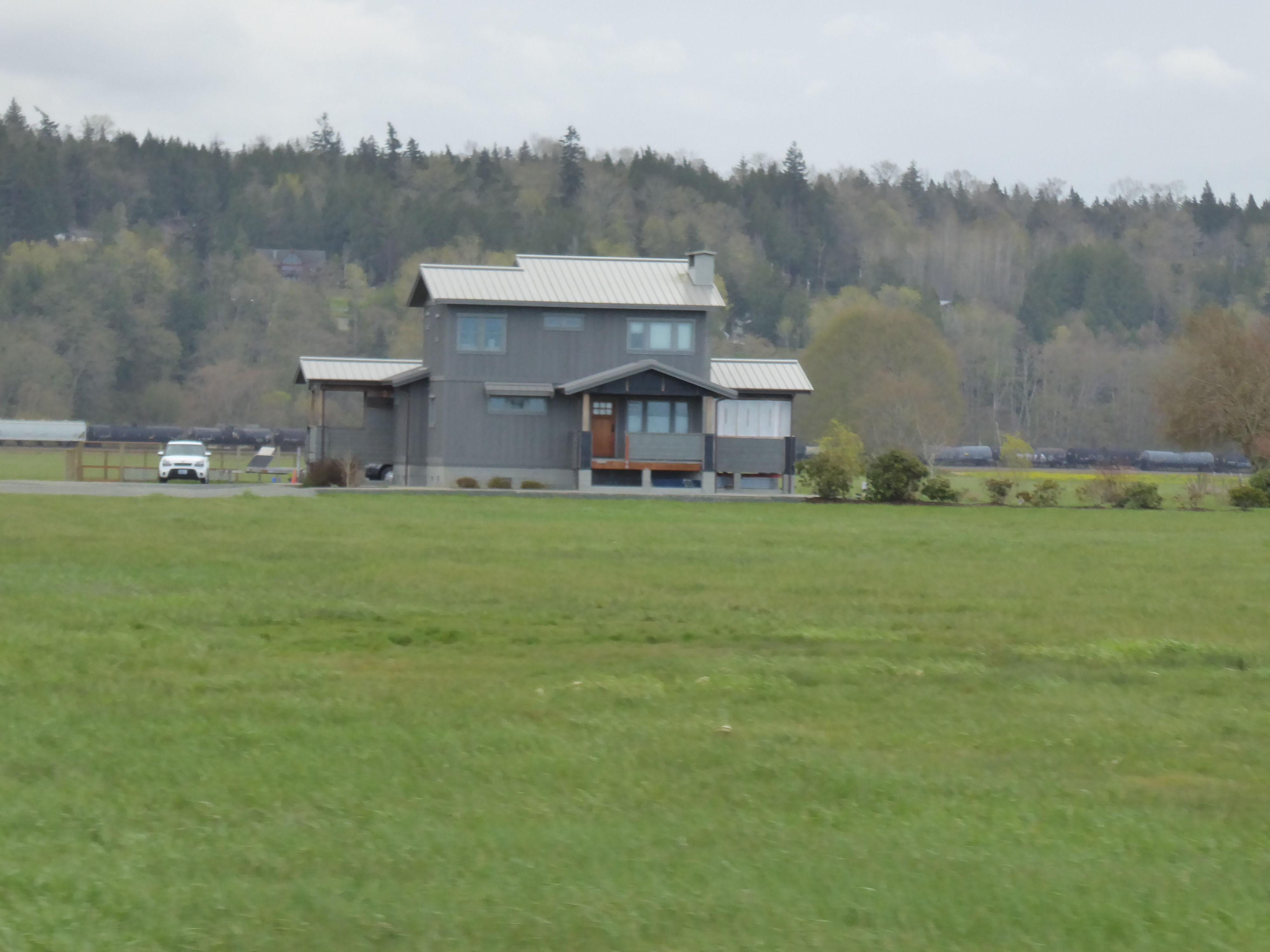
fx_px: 8145
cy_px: 476
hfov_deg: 8.9
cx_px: 635
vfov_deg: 6.7
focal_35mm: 222
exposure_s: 1/320
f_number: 5.6
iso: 320
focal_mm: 35.8
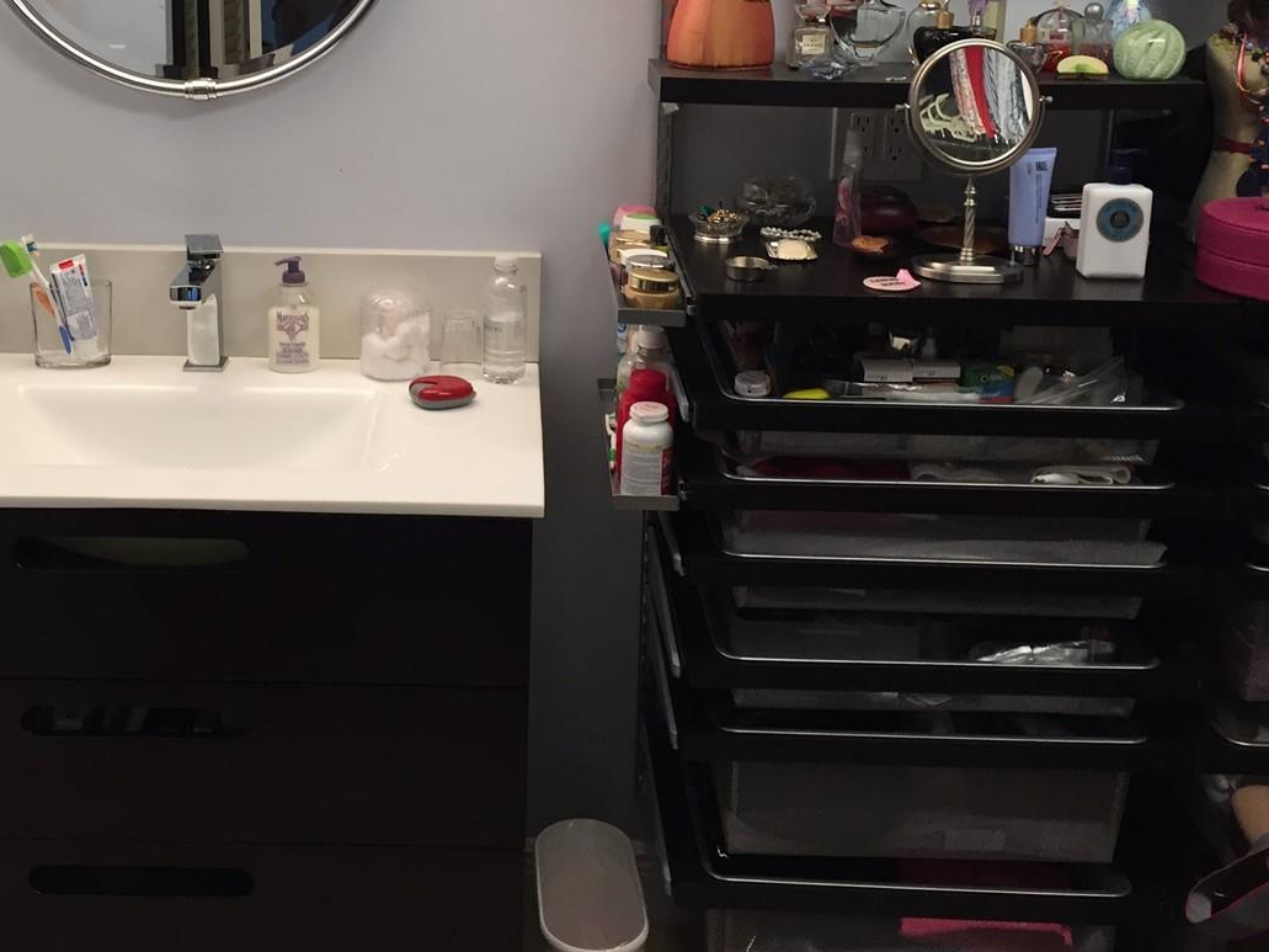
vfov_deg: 31.7
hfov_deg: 41.9
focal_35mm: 45
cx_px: 500
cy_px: 266
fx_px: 1649
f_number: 2.2
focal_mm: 4.15
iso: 40
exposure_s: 1/30
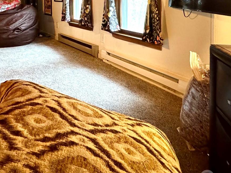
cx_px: 58
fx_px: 220
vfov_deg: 38.1
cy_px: -1
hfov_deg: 52.9
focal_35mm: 33
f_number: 2.2
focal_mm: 2.22
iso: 1000
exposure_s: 1/40
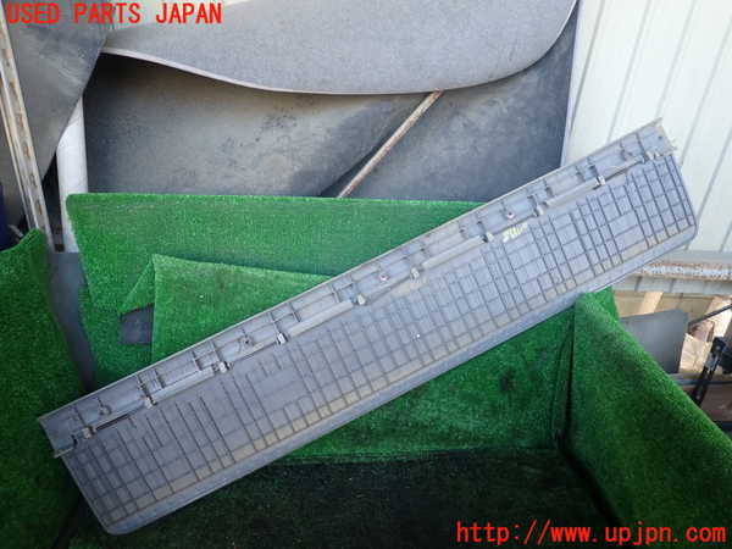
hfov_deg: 69.4
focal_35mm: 25
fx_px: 529
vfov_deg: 54.9
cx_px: 366
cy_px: 274
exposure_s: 1/60
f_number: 2
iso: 160
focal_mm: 4.5
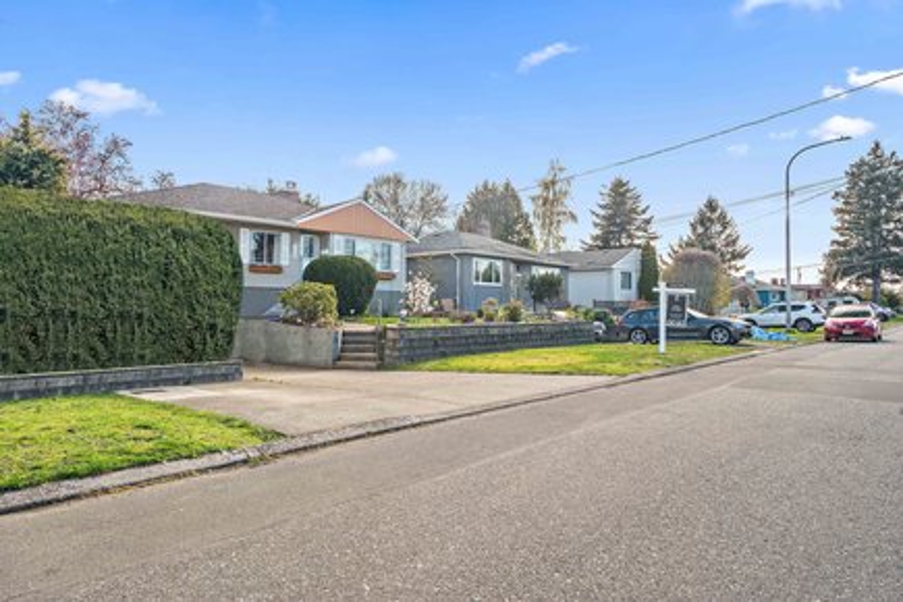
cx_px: 452
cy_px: 301
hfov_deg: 81.2
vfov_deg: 59.5
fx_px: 527
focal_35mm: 21
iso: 320
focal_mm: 21
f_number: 11
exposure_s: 1/40
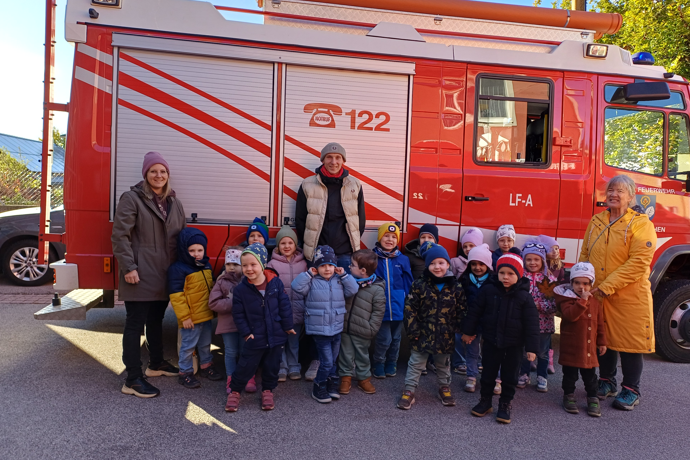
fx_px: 517
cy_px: 234
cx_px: 352
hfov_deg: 67.4
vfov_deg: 47.9
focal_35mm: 27
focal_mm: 4.65
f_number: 1.8
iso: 50
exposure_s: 1/204
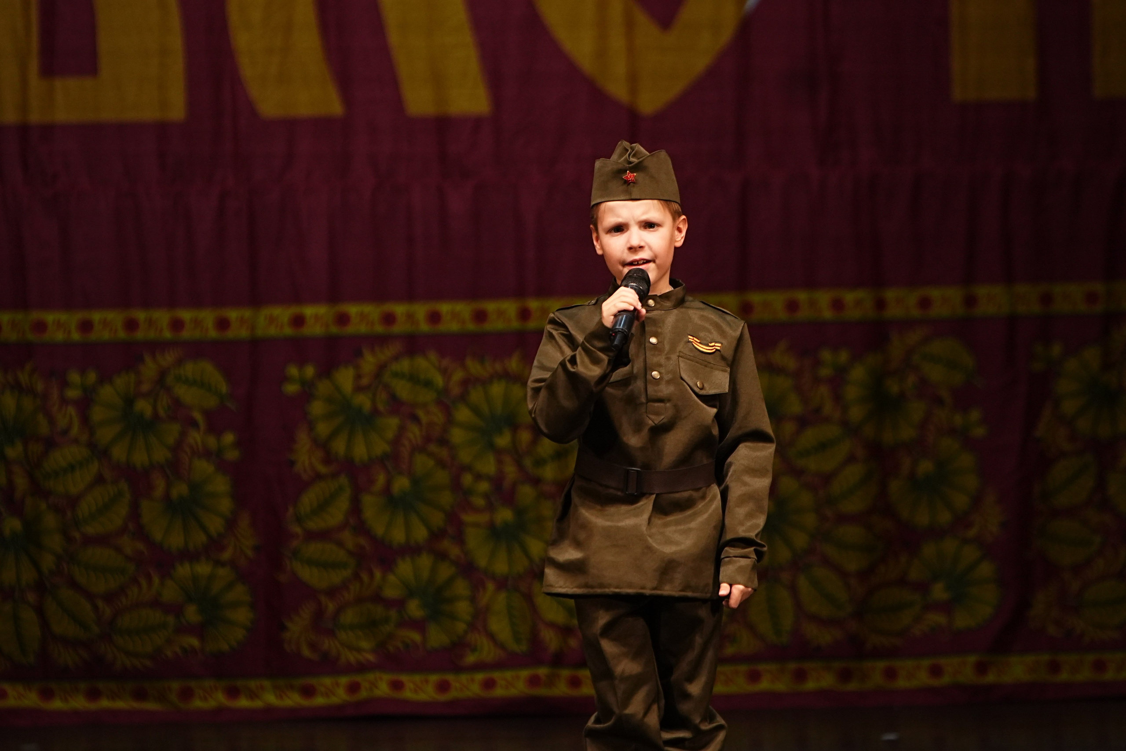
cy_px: 376
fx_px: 9383
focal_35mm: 300
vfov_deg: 4.6
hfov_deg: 6.9
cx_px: 563
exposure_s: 1/400
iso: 1600
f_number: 3.2
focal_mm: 200
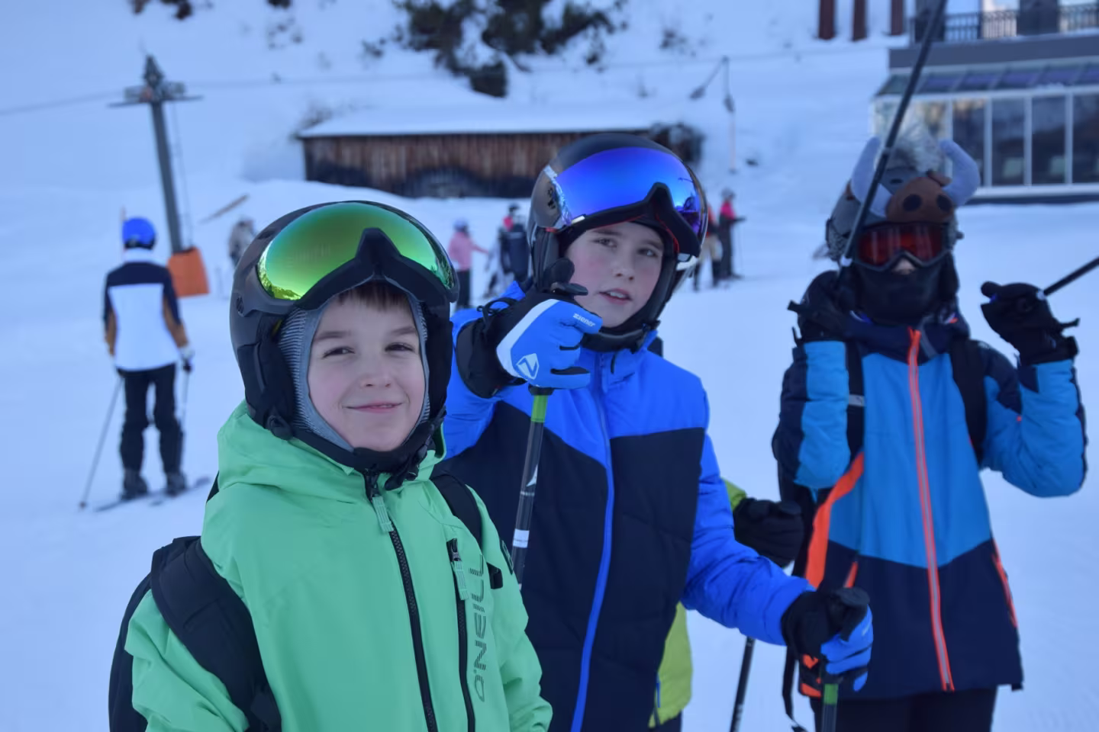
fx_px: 2656
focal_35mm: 87
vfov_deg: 15.7
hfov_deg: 23.4
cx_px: 550
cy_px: 366
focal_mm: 58
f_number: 8
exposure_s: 1/250
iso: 250
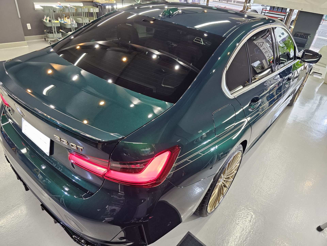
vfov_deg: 58.9
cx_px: 164
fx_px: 217
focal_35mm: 23
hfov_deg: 73.9
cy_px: 123
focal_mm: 6.3
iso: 200
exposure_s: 1/101
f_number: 1.7
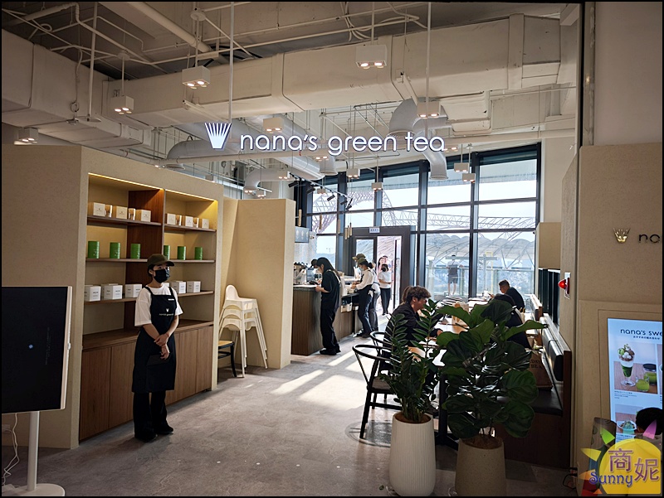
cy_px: 249
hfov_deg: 73.9
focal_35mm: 23
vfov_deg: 58.9
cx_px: 332
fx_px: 441
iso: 125
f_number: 1.6
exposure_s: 1/120
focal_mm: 6.57
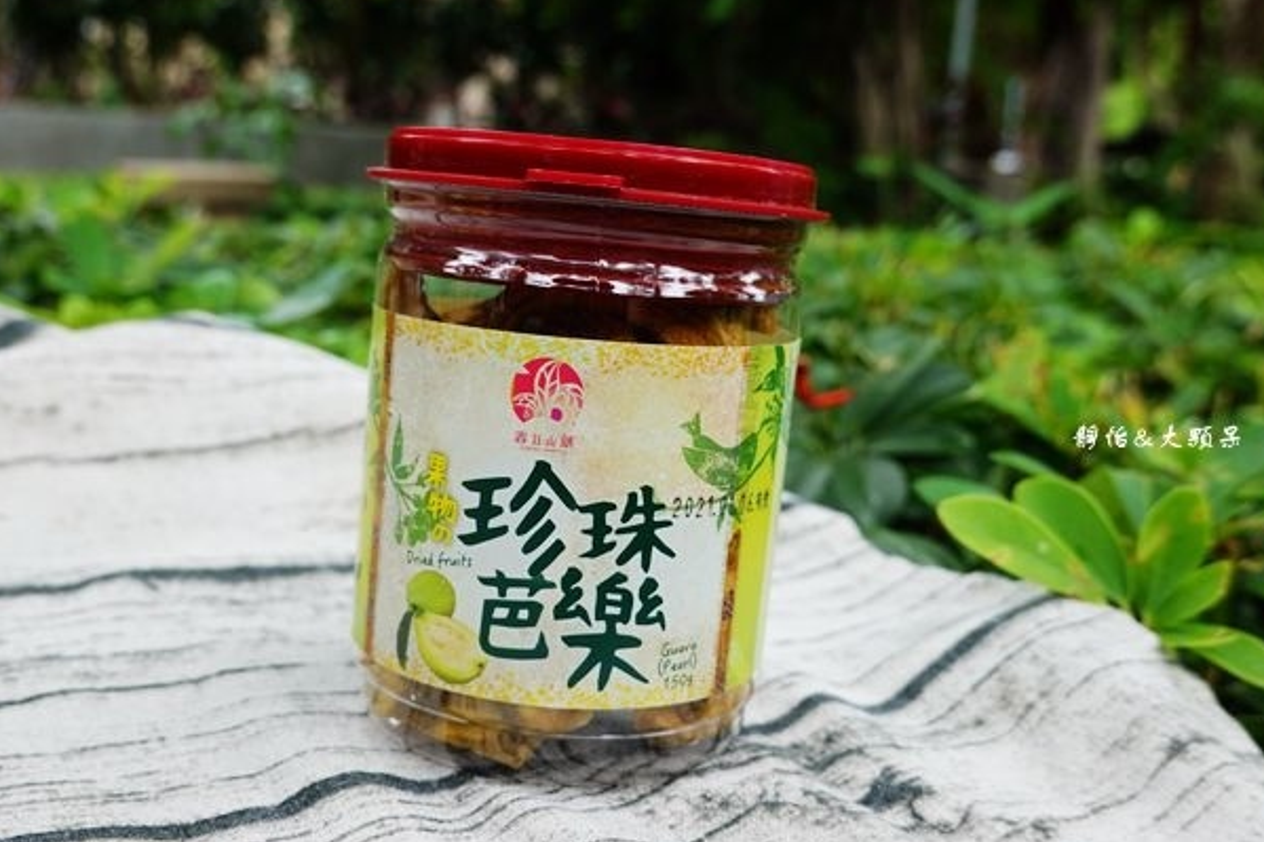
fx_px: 1334
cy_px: 398
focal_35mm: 38
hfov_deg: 50.7
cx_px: 631
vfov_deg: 35.0
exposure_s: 1/60
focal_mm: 13.03
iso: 125
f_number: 3.5
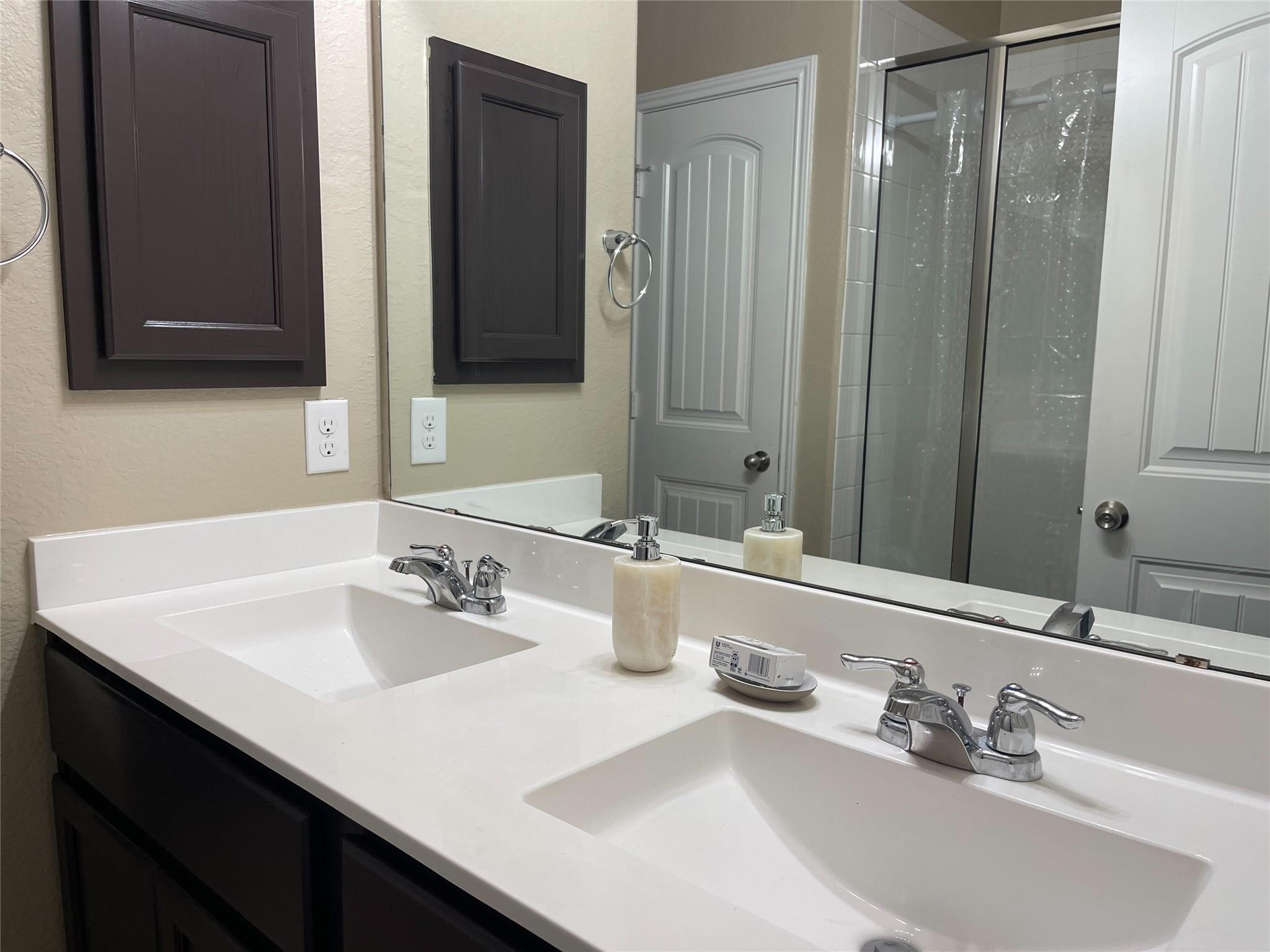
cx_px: 635
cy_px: 476
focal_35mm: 26
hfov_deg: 67.3
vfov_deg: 53.1
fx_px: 954
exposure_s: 1/120
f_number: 1.6
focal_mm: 5.1
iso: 100
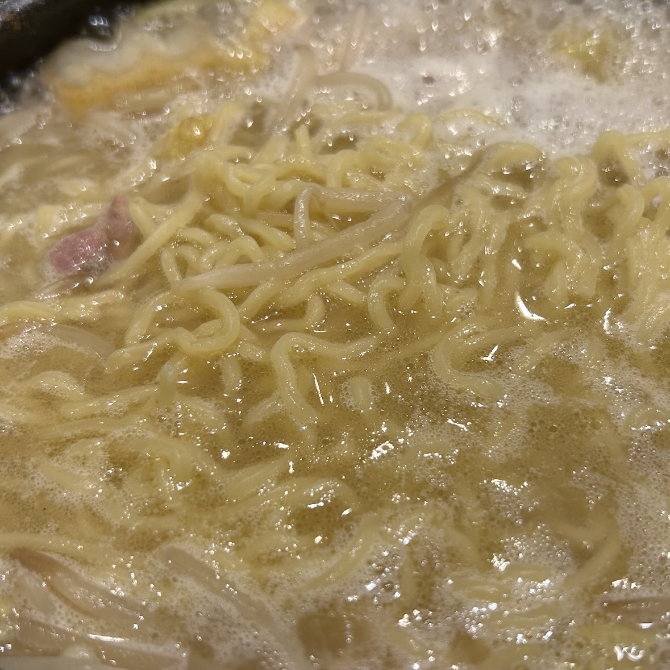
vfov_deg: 42.8
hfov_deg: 42.8
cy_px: 363
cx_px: 364
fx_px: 854
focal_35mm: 39
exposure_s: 1/100
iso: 64
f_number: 1.5
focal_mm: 5.7
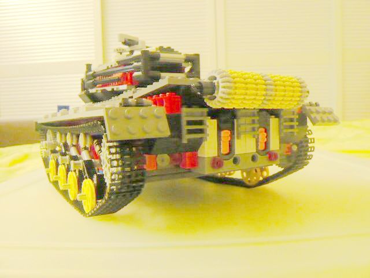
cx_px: 185
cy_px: 139
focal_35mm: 28
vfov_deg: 49.7
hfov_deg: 63.4
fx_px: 299
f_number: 2.8
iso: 200
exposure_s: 1/13
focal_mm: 4.6
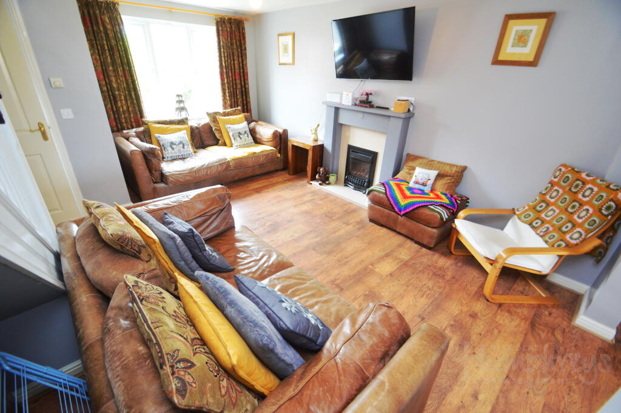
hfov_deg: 100.4
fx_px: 259
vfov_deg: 77.2
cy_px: 206
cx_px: 310
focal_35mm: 15
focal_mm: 10
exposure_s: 1/60
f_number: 3.5
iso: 900
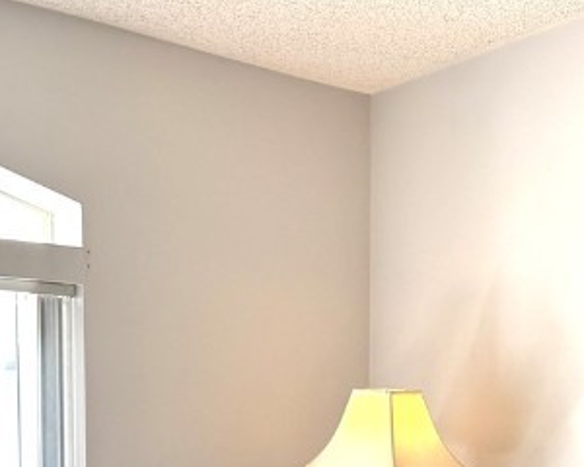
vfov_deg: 18.4
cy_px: 521
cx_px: 448
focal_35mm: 80
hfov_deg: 23.6
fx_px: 1383
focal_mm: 6.76
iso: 100
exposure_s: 1/243
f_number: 1.78
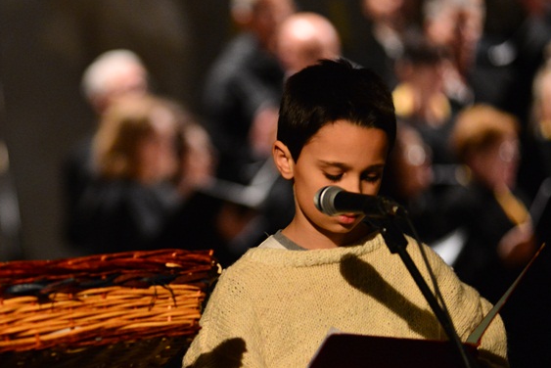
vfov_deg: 5.5
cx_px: 159
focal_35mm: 248
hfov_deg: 8.3
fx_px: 3798
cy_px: 181
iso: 4000
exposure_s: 1/50
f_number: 2.8
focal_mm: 155
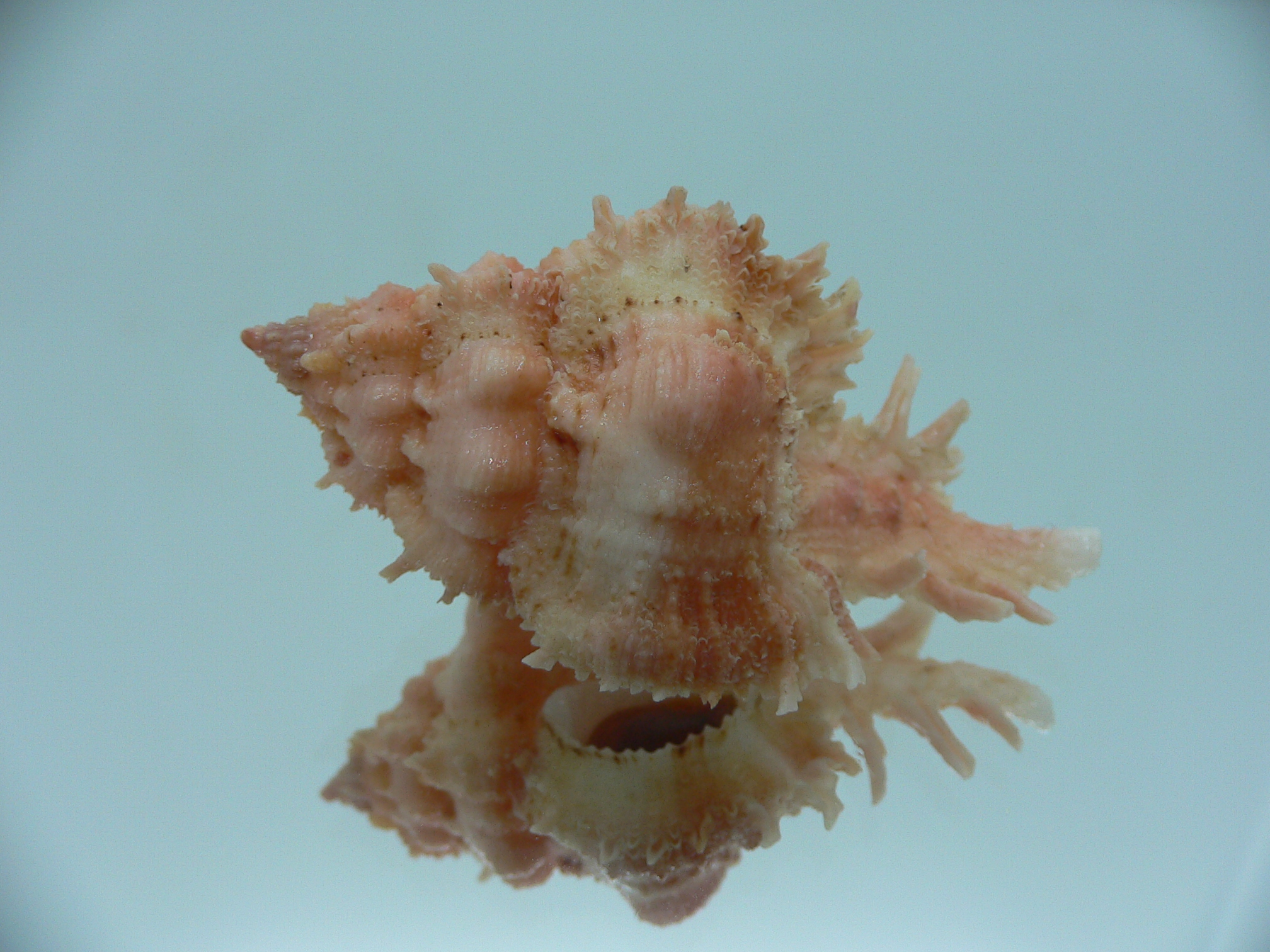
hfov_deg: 52.6
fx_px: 1284
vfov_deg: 40.7
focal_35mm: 35
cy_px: 476
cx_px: 635
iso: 80
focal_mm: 4.6
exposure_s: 1/60
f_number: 2.8
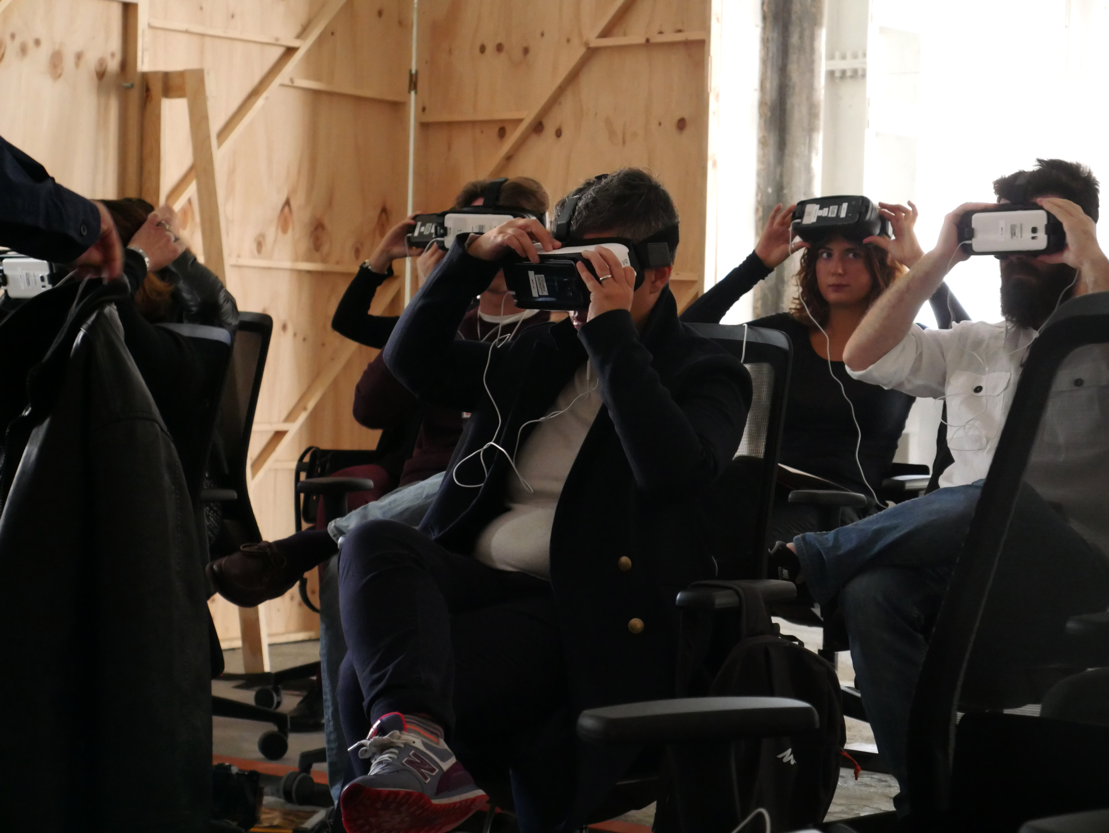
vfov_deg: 17.6
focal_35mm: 84
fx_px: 2692
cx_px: 554
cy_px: 416
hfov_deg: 23.3
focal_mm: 42
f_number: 5.6
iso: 3200
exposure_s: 1/15
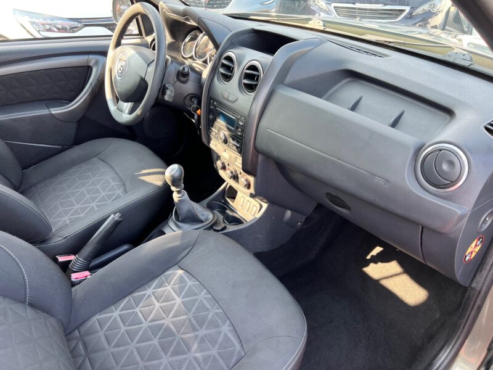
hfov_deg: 67.3
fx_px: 370
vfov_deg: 53.1
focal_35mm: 26
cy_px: 185
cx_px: 246
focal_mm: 5.7
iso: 64
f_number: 1.5
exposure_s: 1/121
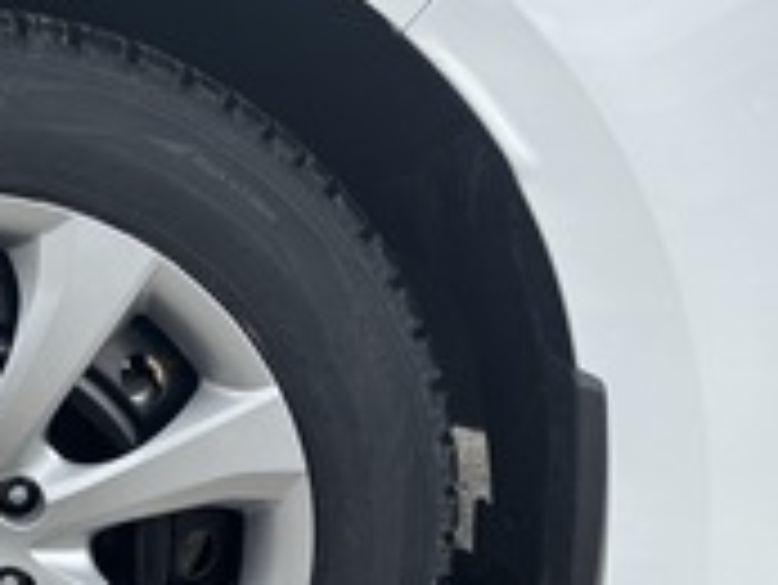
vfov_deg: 23.2
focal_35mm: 63
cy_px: 380
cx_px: -58
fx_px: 1417
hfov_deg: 28.2
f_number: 1.6
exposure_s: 1/1437
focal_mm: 5.96
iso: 50
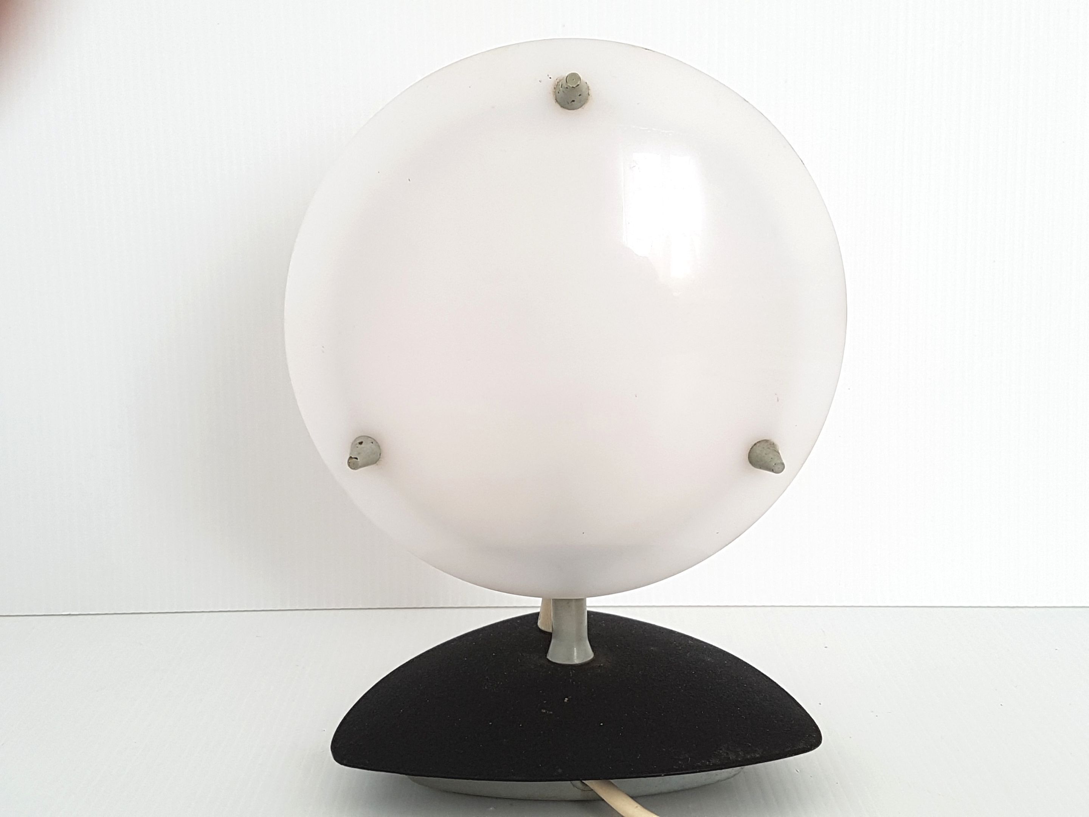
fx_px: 818
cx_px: 544
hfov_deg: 67.3
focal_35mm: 26
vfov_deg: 53.1
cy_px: 408
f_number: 1.7
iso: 50
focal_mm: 4.2
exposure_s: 1/101
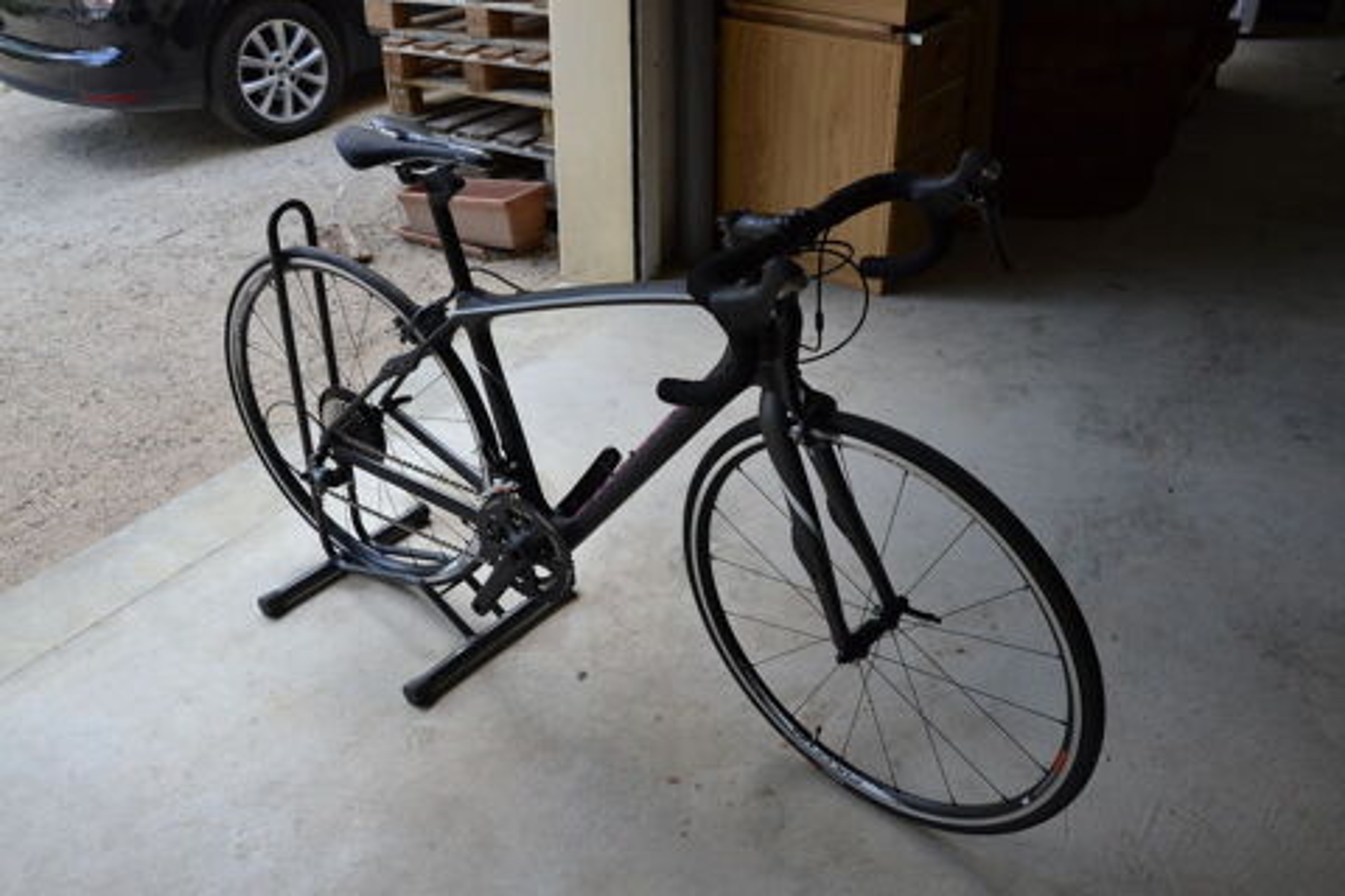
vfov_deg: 41.7
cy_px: 448
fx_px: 1177
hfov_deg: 59.5
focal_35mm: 32
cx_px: 672
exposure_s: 1/125
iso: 400
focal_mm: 21
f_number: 5.6
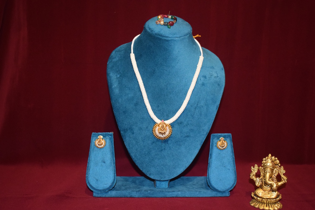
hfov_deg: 37.9
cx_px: 158
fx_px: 459
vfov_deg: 25.8
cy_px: 105
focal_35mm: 52
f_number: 4.5
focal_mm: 35
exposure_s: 1/60
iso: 2500
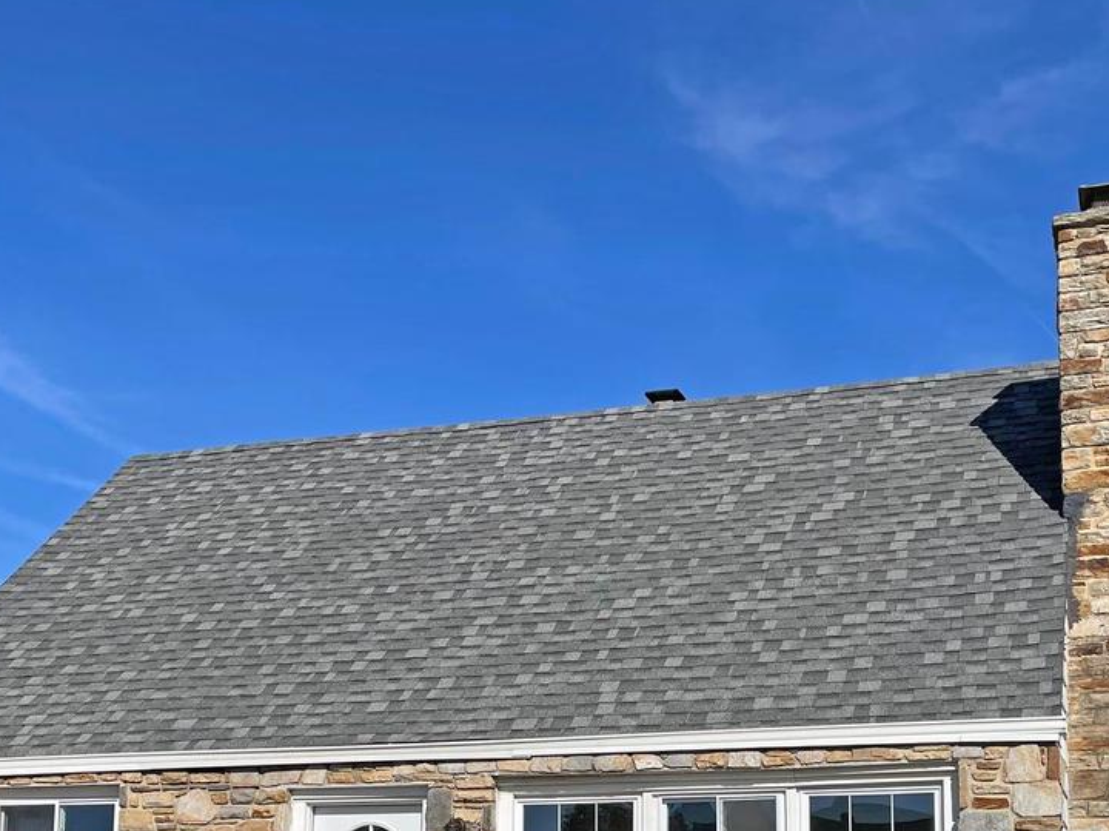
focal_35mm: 52
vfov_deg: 26.8
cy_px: 789
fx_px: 1666
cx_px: 573
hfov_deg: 36.8
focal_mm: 4.2
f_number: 1.6
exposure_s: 1/5291
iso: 32
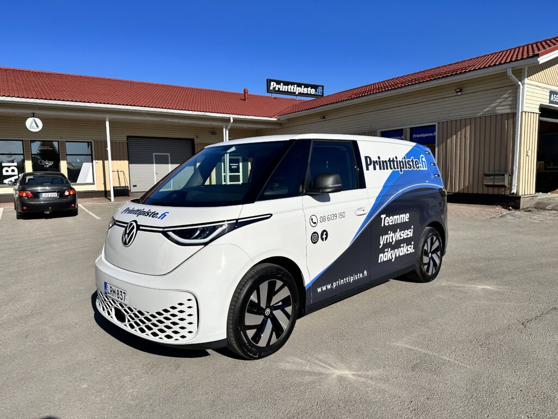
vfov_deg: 56.8
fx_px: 387
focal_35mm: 24
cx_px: 279
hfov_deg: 71.6
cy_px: 210
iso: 80
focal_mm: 6.86
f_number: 1.78
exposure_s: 1/9709
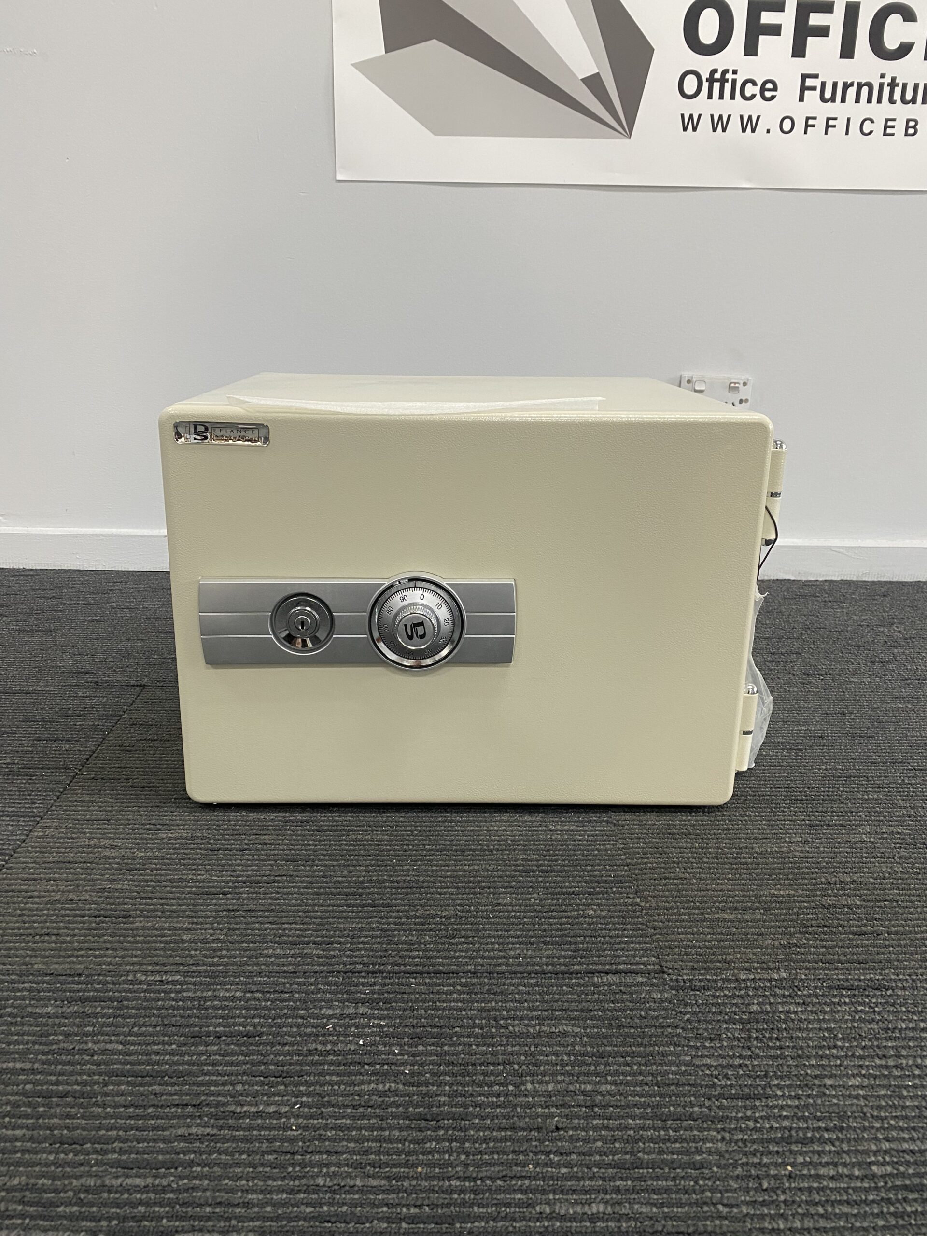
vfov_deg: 67.3
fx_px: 928
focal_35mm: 26
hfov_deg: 53.1
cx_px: 464
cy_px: 618
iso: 100
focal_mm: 4.25
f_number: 1.8
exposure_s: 1/50
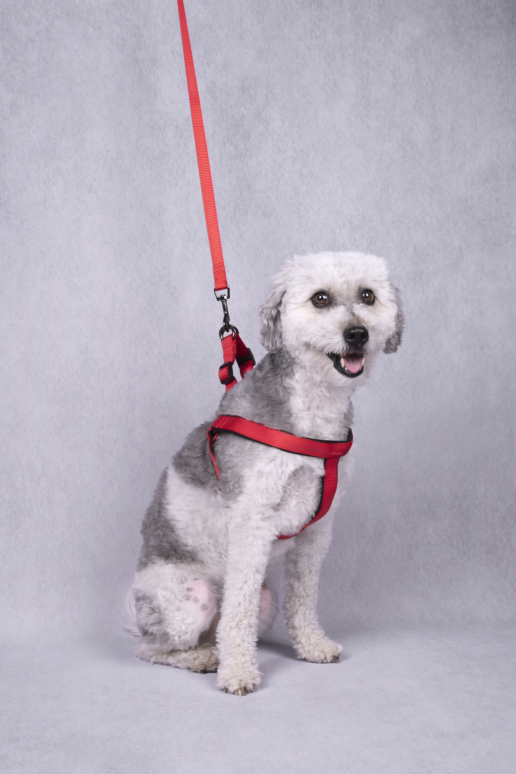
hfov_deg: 28.1
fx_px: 1031
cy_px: 387
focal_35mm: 48
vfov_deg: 41.1
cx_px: 258
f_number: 11
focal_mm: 48
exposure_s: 1/160
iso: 250
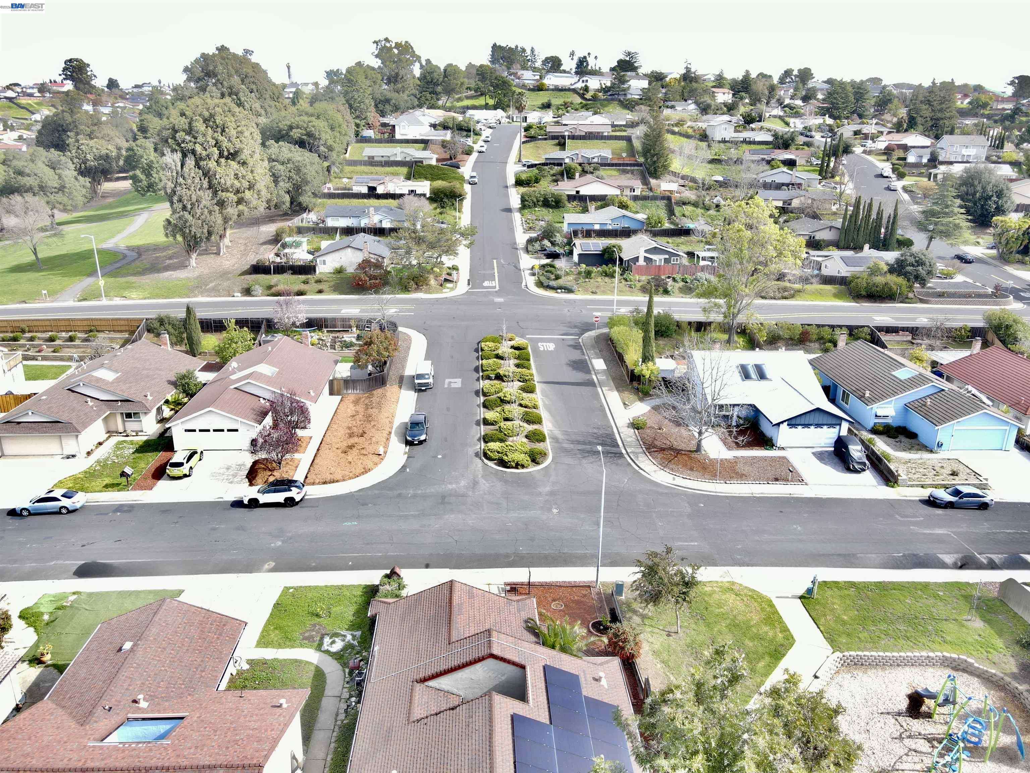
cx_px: 515
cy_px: 386
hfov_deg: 71.6
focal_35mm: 24
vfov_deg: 56.8
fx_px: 714
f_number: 2.8
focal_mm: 4.5
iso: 100
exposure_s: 1/100
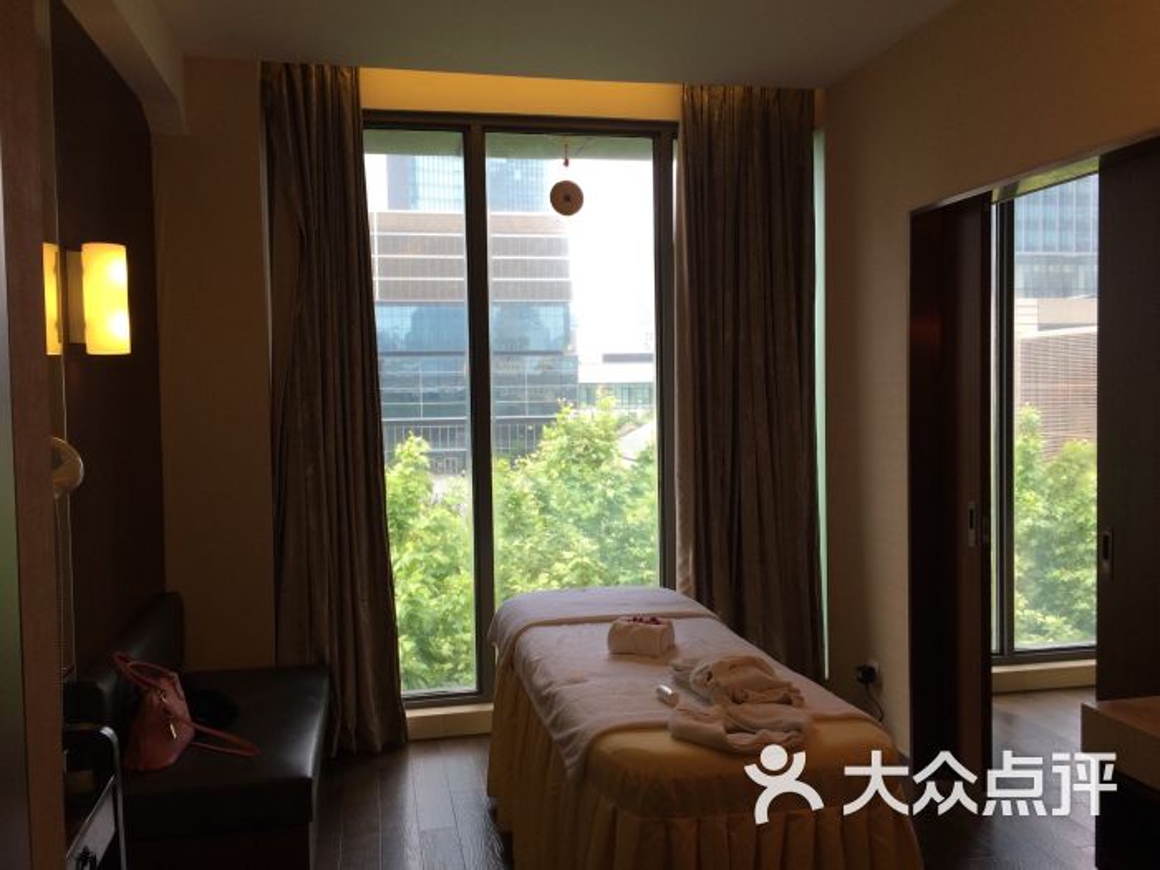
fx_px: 972
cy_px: 435
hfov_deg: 61.7
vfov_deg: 48.2
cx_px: 580
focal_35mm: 29
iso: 50
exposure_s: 1/50
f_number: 2.2
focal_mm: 4.15
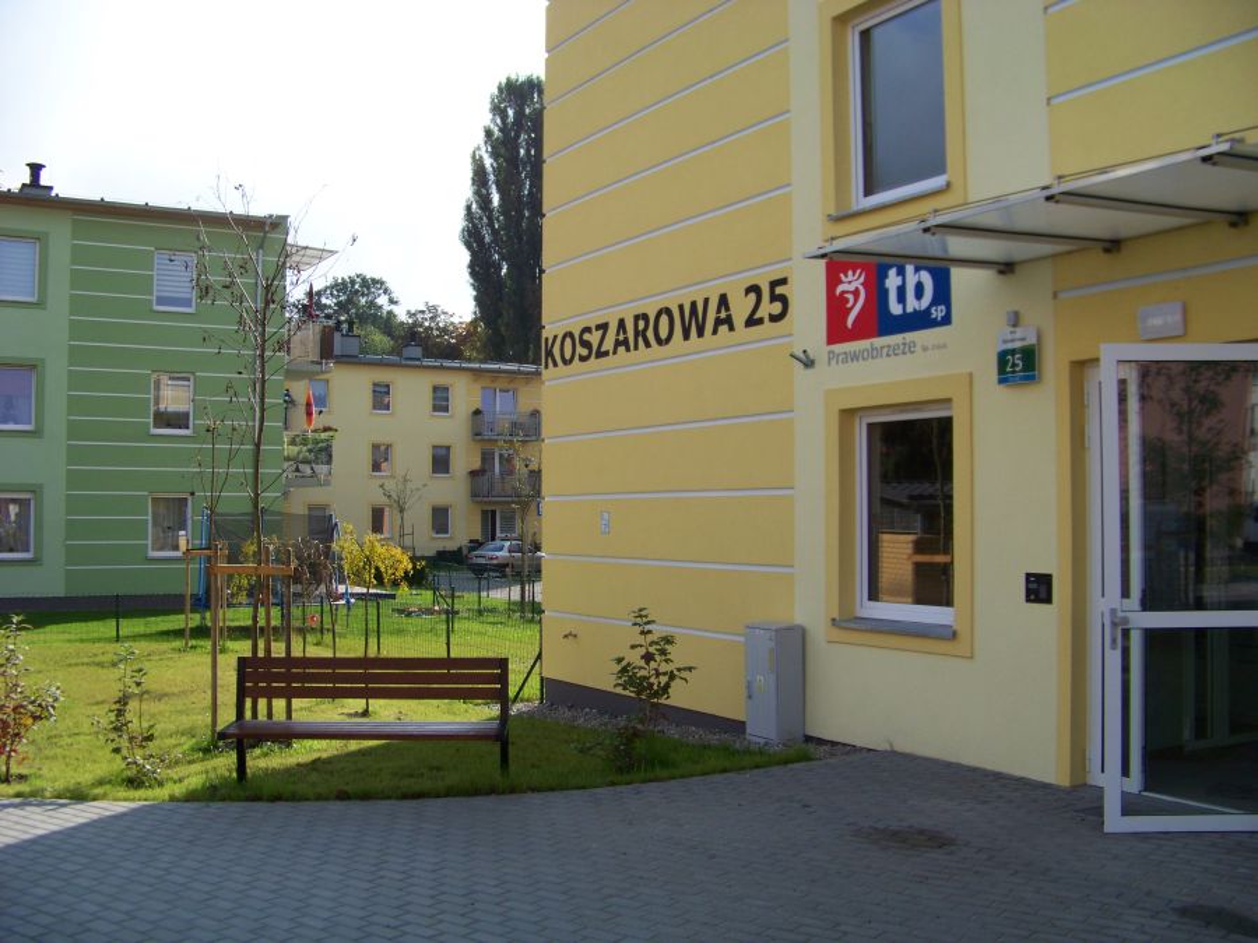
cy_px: 472
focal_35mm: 36
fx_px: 1308
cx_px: 629
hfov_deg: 51.4
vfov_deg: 39.7
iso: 70
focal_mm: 5.85
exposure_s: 1/800
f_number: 2.8
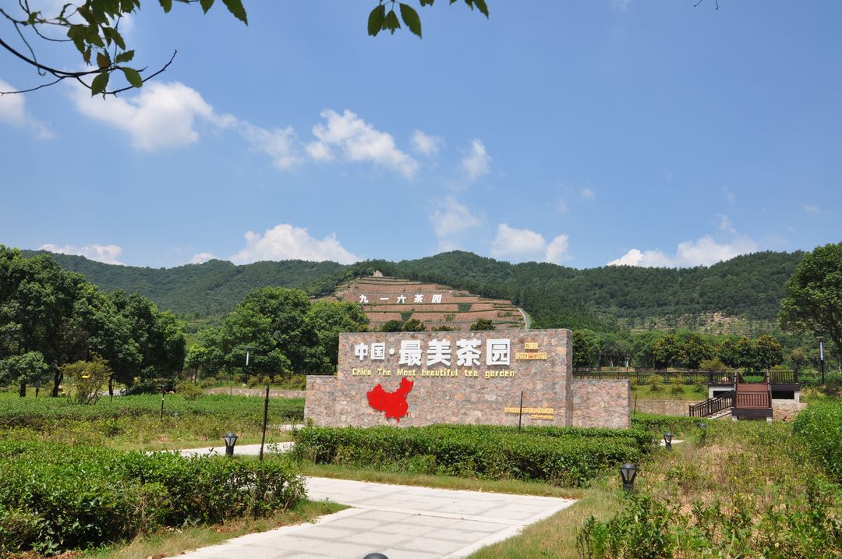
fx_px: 771
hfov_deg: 57.3
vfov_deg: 39.9
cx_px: 421
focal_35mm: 33
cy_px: 280
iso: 200
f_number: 9
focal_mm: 22
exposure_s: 1/320
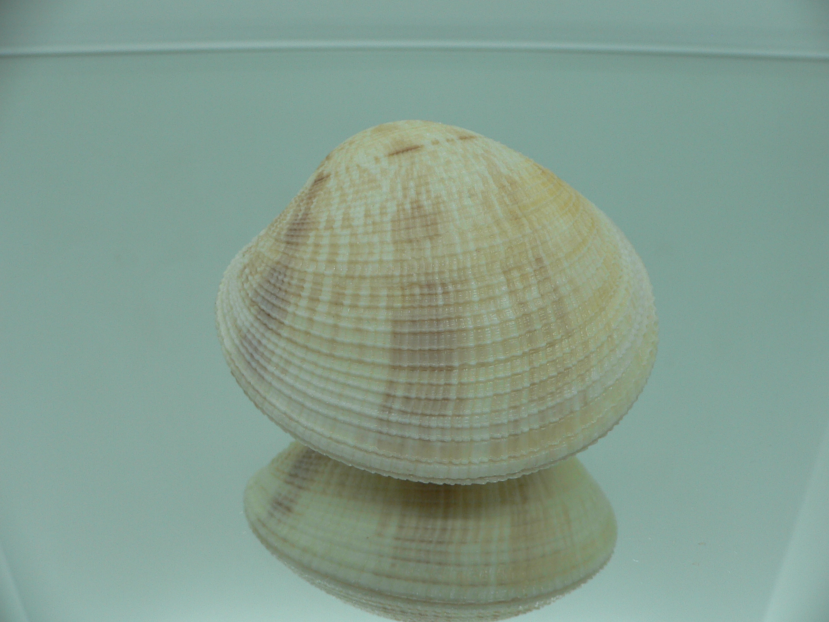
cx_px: 424
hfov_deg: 51.3
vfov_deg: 39.7
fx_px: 862
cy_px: 317
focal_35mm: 36
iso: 80
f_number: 2.8
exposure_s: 1/80
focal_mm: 4.6
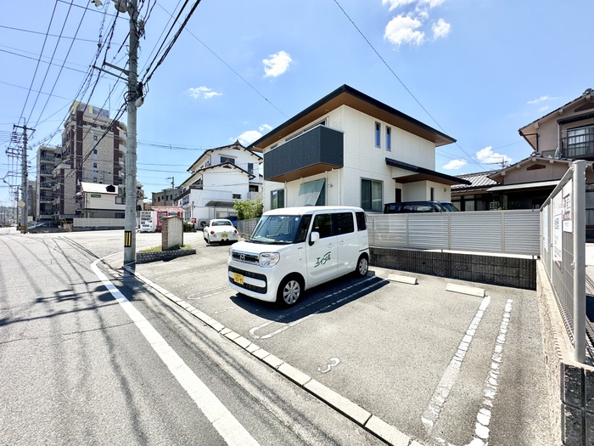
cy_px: 223
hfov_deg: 102.1
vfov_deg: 85.7
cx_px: 297
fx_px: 240
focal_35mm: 14
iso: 50
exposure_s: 1/1490
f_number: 2.2
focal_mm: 2.22
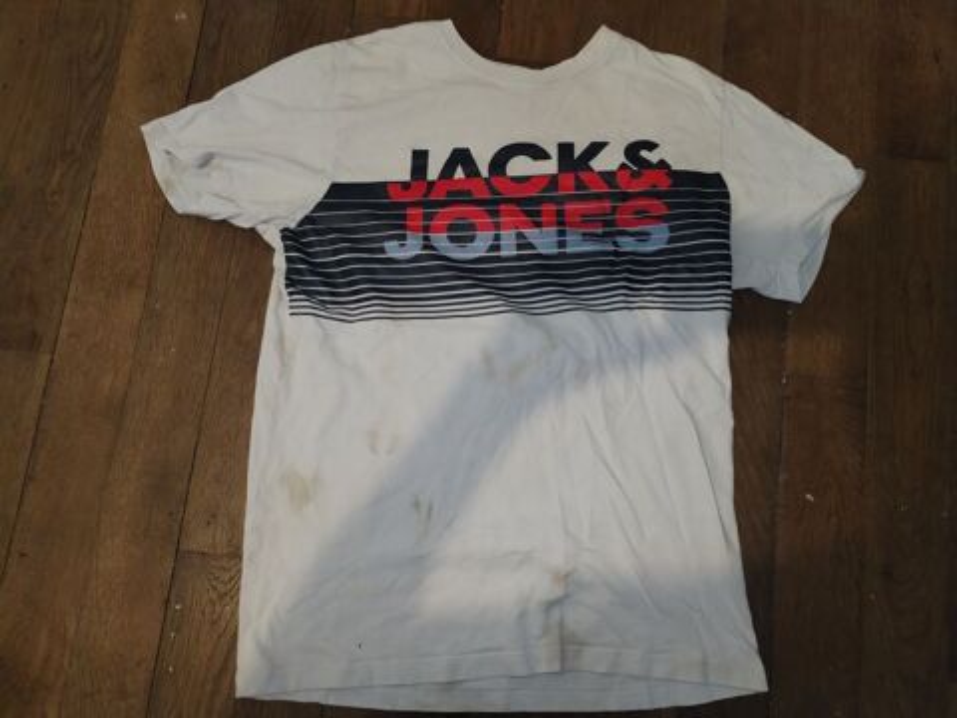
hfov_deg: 67.3
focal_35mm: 26
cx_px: 478
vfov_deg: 53.1
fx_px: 719
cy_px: 359
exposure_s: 1/25
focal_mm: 4.75
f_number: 1.8
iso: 1227
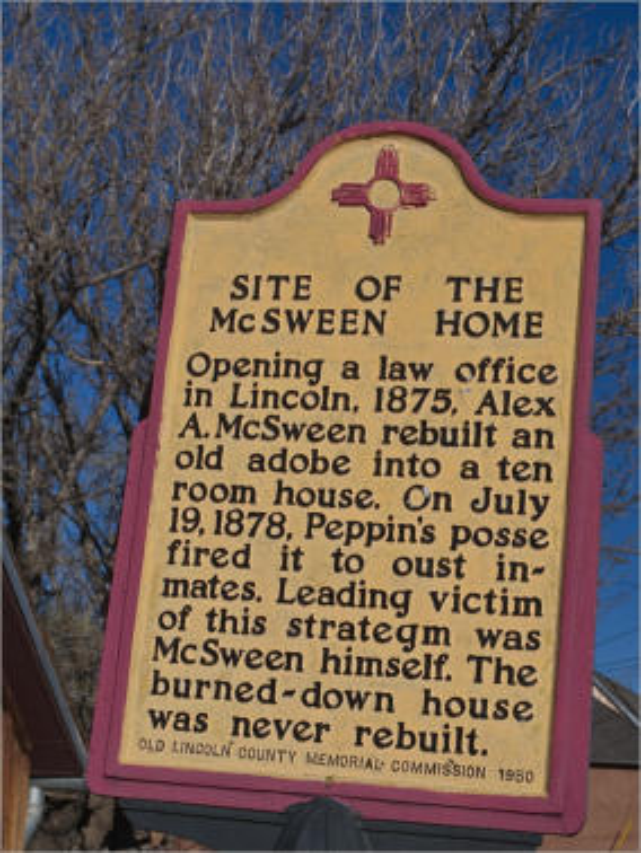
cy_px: 426
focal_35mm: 72
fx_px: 1776
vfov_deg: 27.0
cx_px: 320
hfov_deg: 20.5
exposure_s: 1/800
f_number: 11
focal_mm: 36
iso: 200
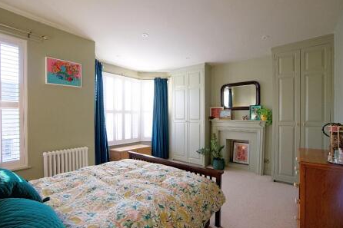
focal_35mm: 16
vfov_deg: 73.7
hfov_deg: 96.8
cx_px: 172
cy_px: 119
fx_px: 152
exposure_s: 1/160
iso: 1600
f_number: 4
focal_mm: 10
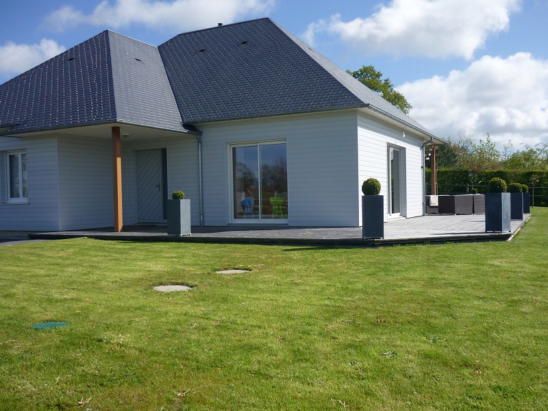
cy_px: 206
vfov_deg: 42.9
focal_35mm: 33
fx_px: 522
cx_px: 274
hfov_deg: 55.4
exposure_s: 1/160
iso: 80
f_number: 8
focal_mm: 5.5
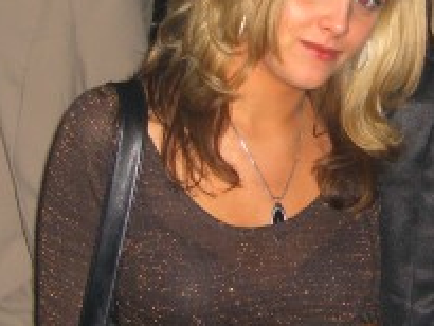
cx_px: 345
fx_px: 1392
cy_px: 129
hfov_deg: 17.6
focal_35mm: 111
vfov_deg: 13.3
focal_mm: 7.9
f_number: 2.8
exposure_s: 1/60
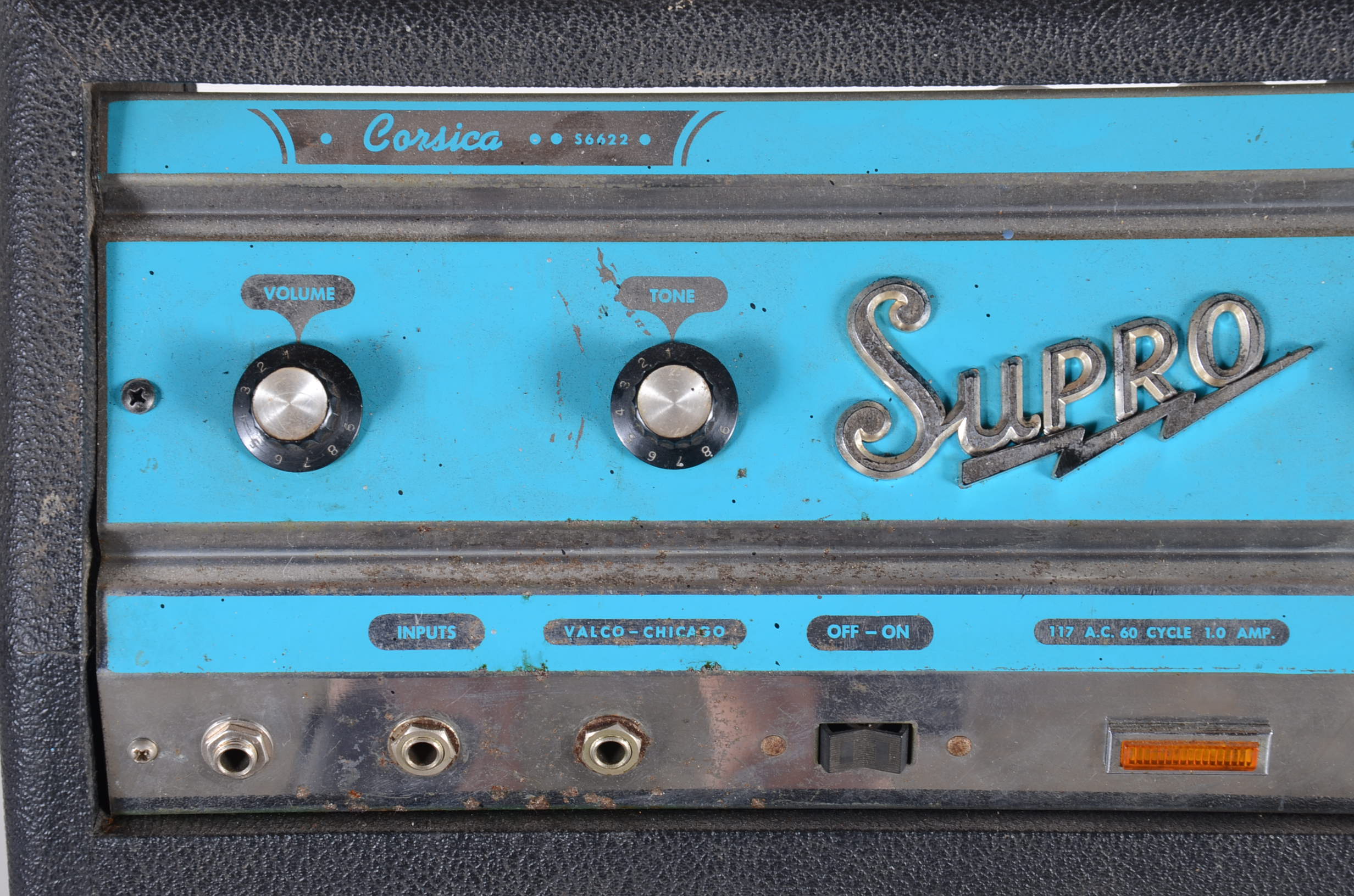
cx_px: 677
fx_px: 3265
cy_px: 448
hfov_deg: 23.4
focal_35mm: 87
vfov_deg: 15.6
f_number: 11
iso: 160
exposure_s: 1/100
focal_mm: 58
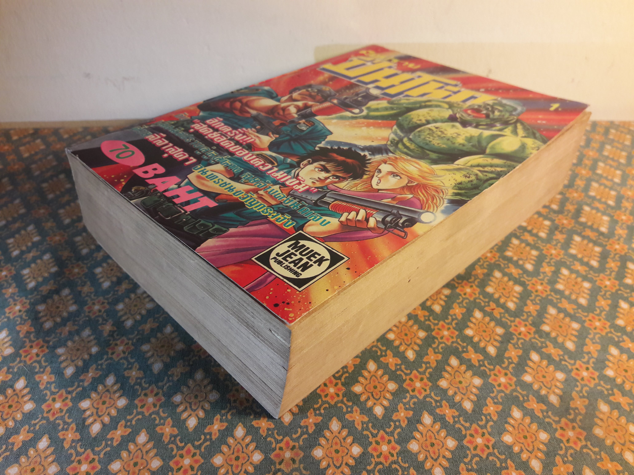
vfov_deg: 49.7
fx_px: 513
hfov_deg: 63.4
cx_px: 317
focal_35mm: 28
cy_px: 238
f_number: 1.9
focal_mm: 3.7
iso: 100
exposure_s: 1/33
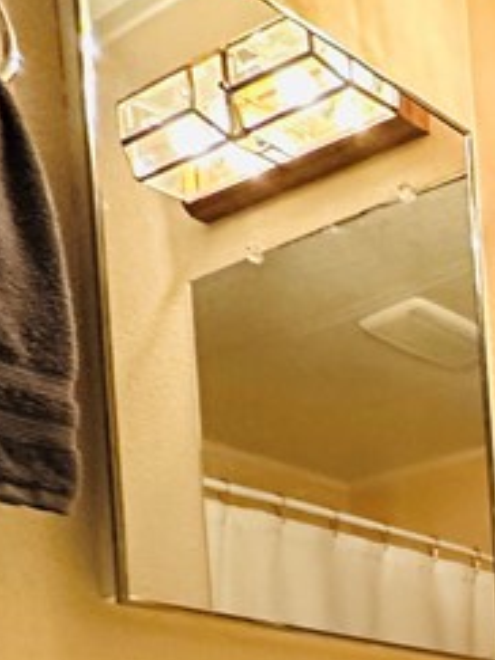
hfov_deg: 16.2
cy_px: 877
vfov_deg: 27.0
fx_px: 1126
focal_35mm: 59
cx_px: 1091
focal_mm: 2.22
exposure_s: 1/60
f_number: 2.2
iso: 400
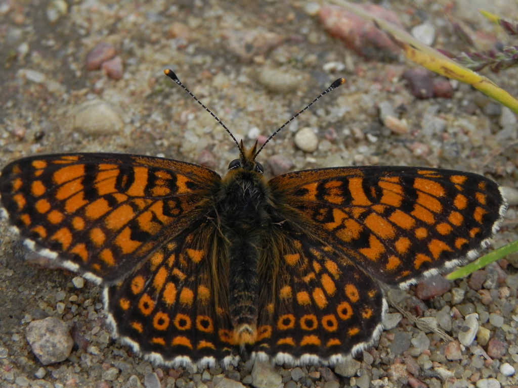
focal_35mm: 95
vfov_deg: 15.6
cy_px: 194
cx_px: 259
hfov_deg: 20.7
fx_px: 1422
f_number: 5
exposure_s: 1/608
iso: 160
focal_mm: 16.9
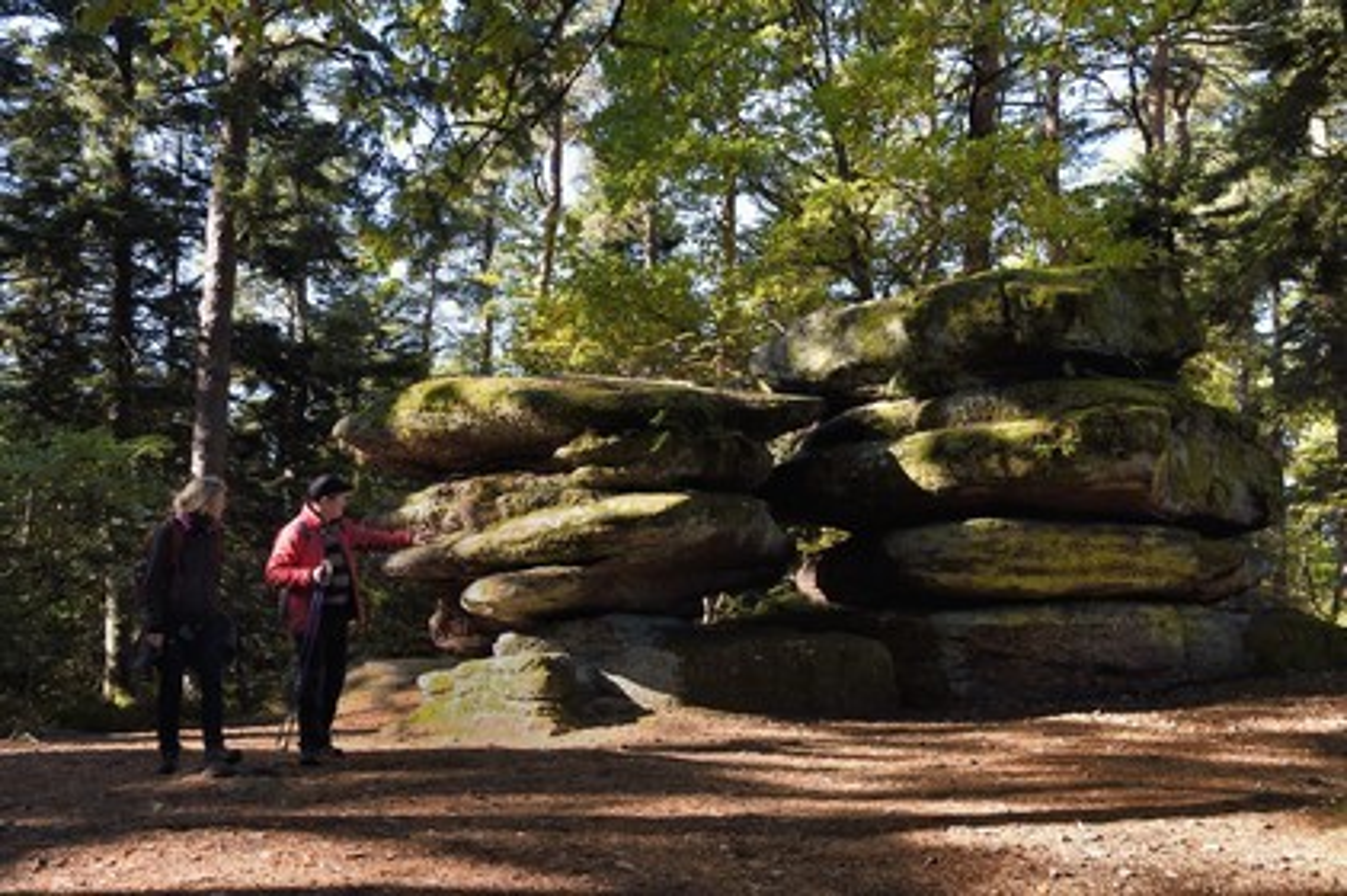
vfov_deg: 37.8
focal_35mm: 35
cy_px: 448
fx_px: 1309
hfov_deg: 54.5
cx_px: 674
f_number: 8
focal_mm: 35
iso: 1000
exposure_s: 1/320
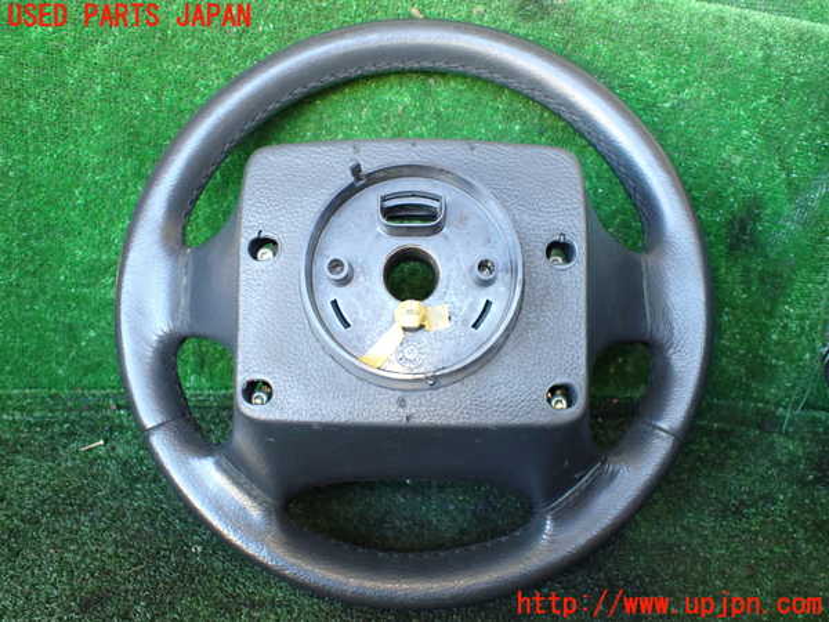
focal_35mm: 30
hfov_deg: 60.0
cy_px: 311
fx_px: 718
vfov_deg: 46.8
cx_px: 414
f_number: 2.3
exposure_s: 1/80
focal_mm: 5.4
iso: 800
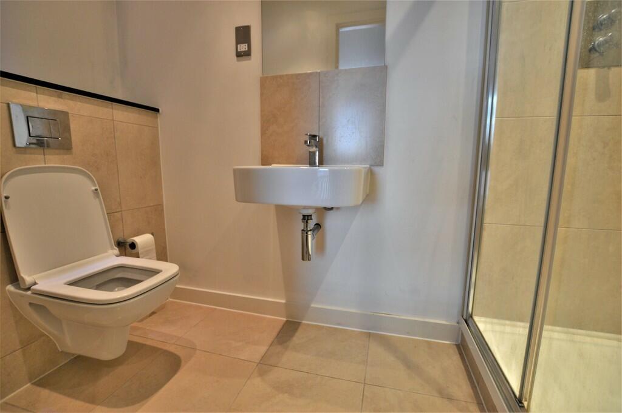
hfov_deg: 100.4
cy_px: 206
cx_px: 311
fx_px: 259
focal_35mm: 15
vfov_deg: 77.2
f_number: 3.5
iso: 500
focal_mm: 10
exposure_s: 1/60
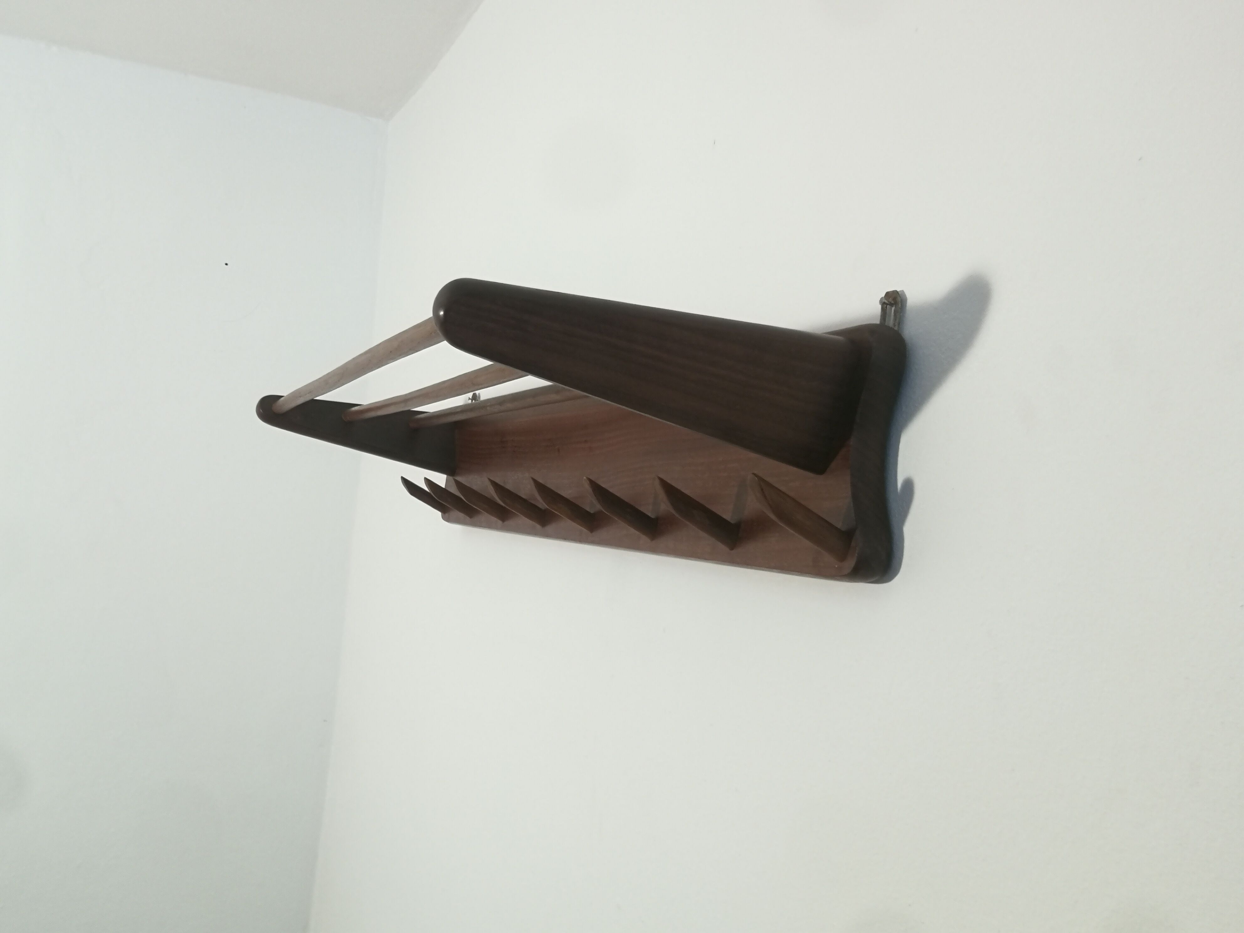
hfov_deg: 55.4
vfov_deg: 42.9
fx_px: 1186
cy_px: 466
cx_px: 622
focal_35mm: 33
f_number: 2.2
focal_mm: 3.95
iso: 125
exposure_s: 1/50
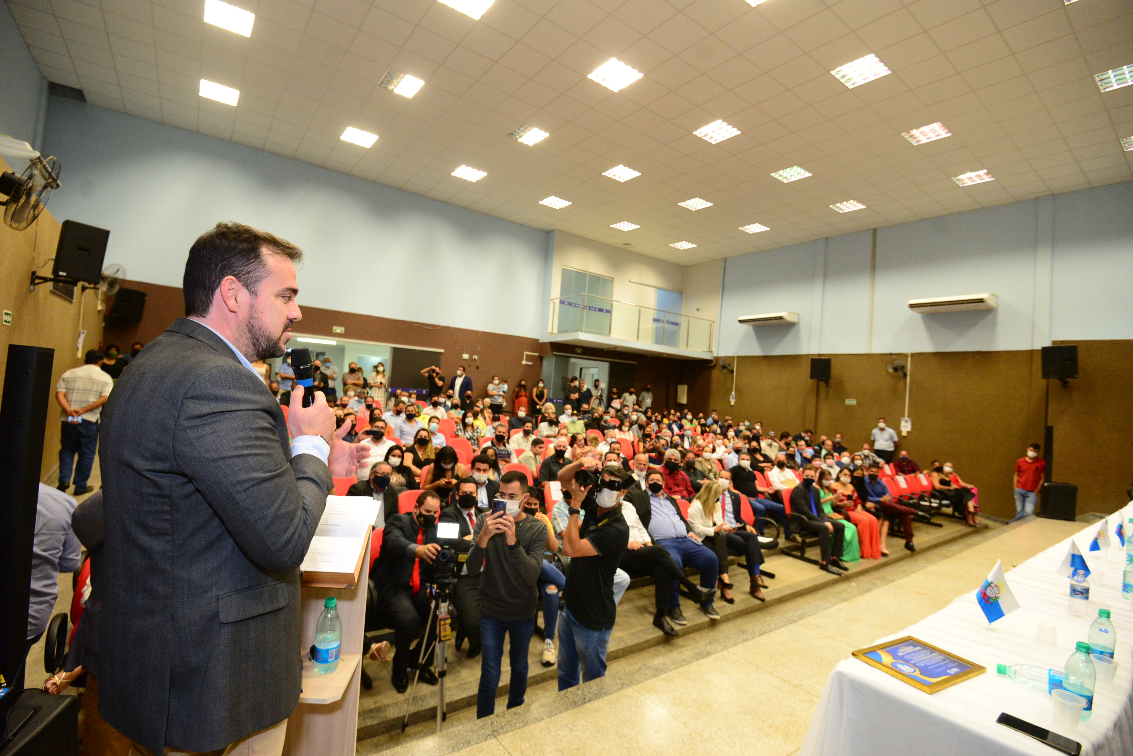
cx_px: 566
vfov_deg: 73.8
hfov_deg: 96.7
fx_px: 504
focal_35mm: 16
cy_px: 378
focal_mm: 16
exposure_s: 1/125
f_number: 4
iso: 3200
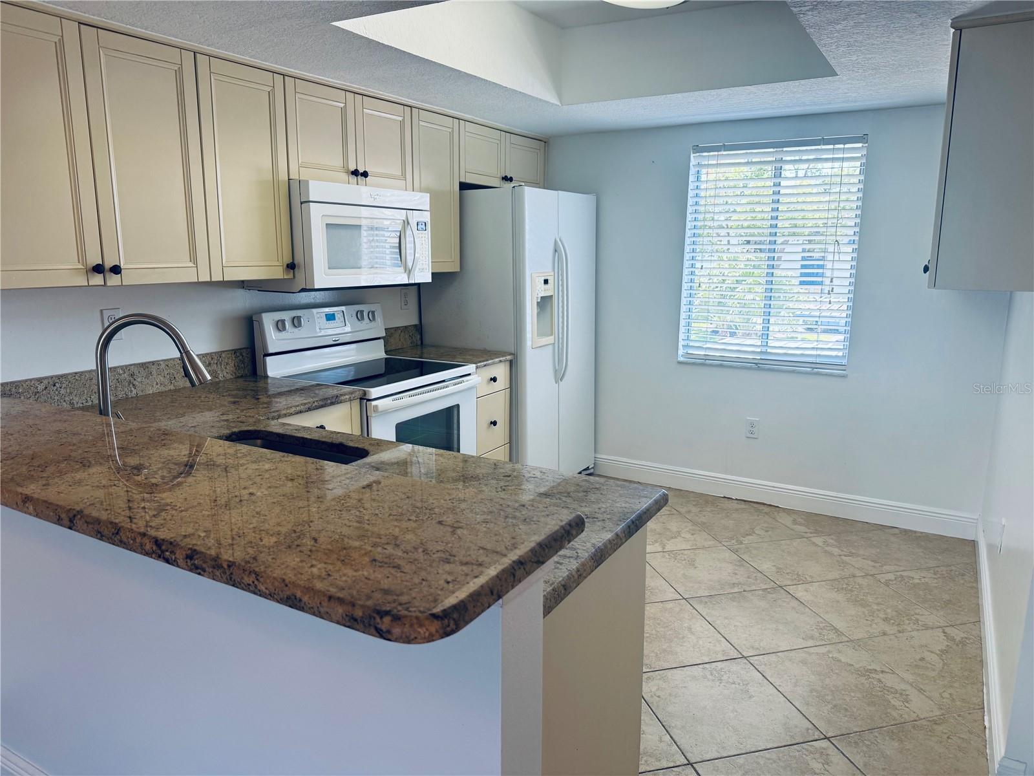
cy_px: 388
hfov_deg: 71.6
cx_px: 517
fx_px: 717
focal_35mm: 24
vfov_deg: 56.8
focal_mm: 6.76
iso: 100
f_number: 1.78
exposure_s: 1/138
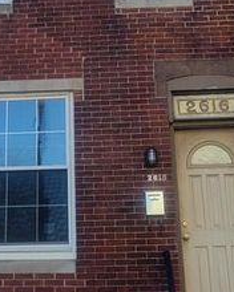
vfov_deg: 24.0
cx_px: 84
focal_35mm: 77
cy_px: 25
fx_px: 667
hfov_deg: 19.9
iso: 40
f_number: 1.8
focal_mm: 5.4
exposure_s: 1/786
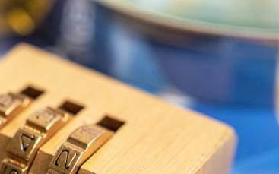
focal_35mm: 111
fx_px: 844
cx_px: 67
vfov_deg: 11.8
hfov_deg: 18.6
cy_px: 124
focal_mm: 50
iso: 100
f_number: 5
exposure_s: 1/80
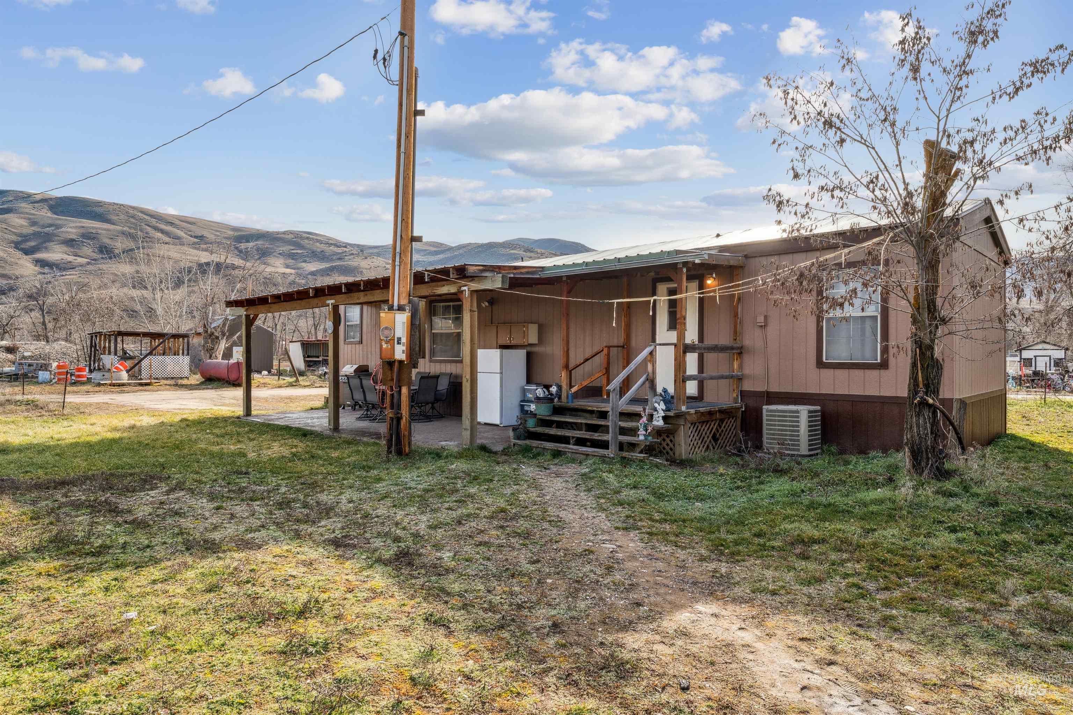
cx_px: 536
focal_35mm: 21
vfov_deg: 58.6
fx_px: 638
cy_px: 358
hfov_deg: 80.1
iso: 400
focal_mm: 21.4
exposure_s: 1/160
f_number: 13
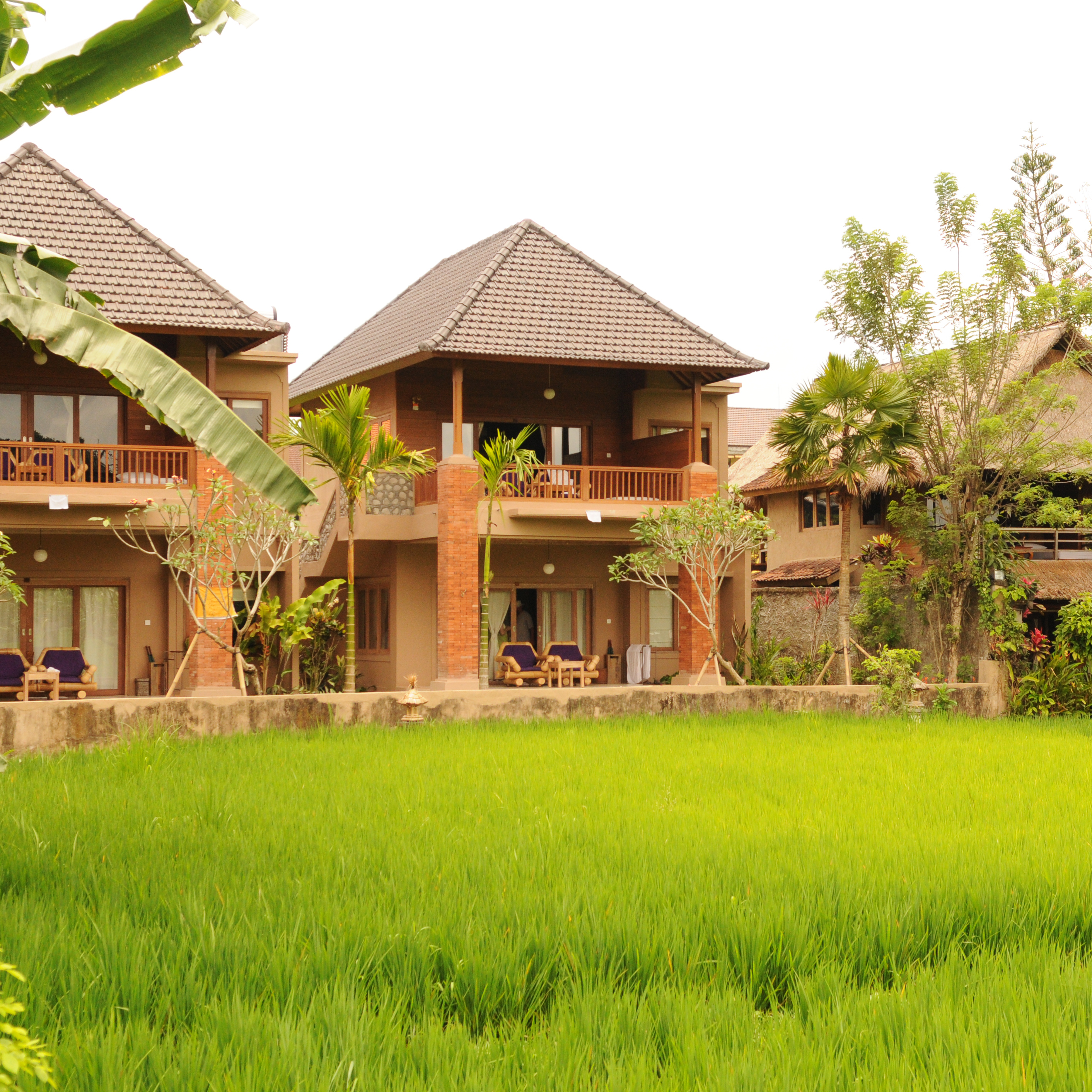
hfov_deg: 29.5
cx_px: 600
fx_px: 2070
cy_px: 543
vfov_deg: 29.6
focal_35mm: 58
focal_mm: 30
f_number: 4.5
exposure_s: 1/1600
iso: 640
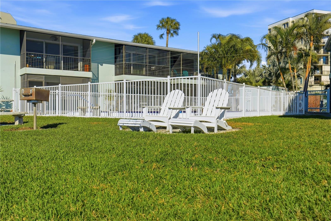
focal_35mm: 35
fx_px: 322
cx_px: 166
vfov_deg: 37.8
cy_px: 110
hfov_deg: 54.4
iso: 800
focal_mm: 35
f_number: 8
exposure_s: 1/8000
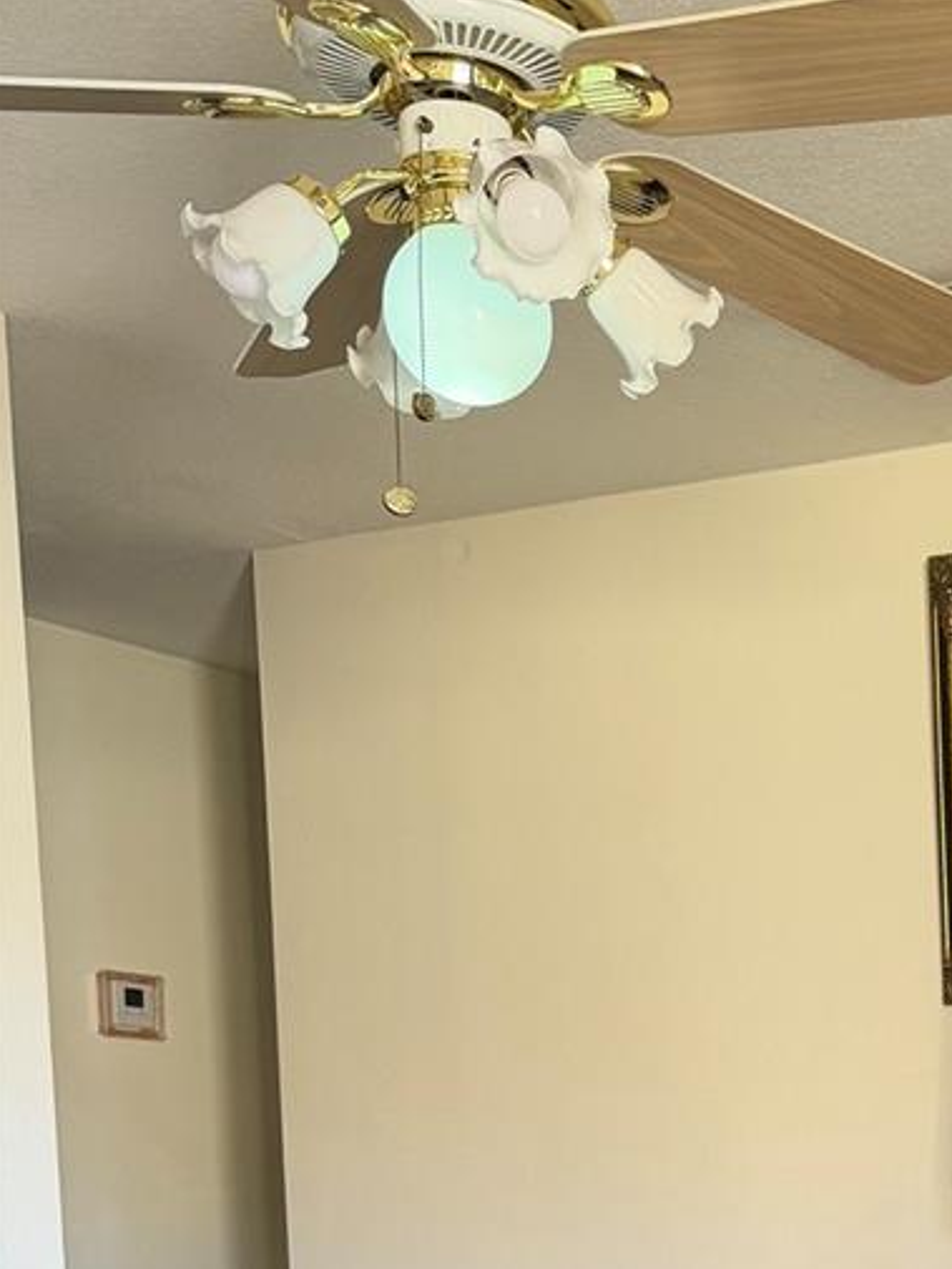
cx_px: 1125
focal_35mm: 57
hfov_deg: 23.6
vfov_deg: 29.7
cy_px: 1465
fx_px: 2089
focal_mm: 6.76
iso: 200
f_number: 1.78
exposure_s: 1/93
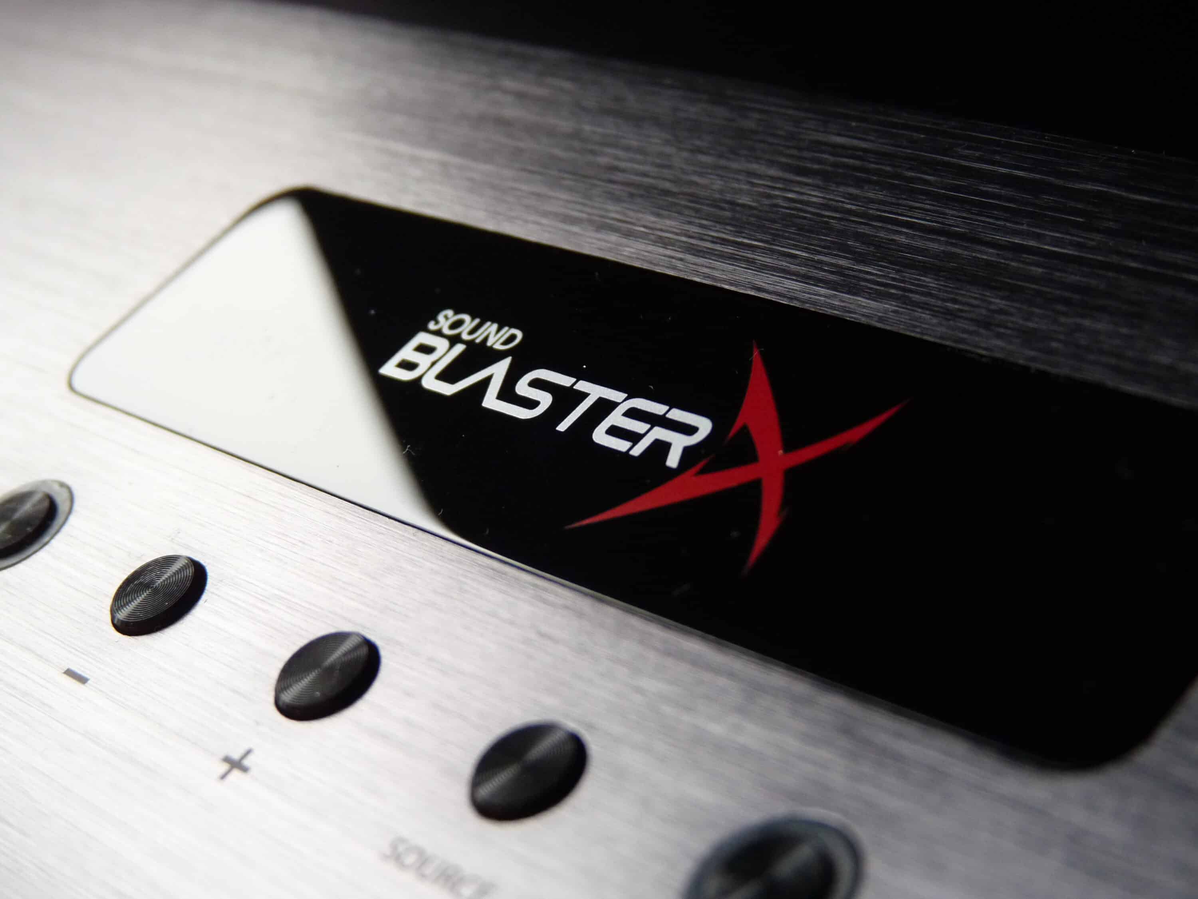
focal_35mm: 78
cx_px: 599
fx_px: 2699
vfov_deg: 18.9
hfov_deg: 25.0
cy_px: 450
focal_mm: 13.8
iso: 250
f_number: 3.4
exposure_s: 1/40
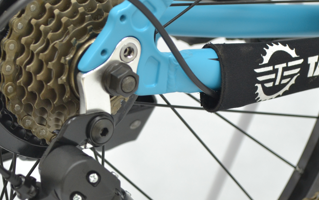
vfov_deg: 10.7
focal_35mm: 122
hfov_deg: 17.1
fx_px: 1061
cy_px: 164
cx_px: 131
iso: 800
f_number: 5.3
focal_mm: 44
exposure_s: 1/20
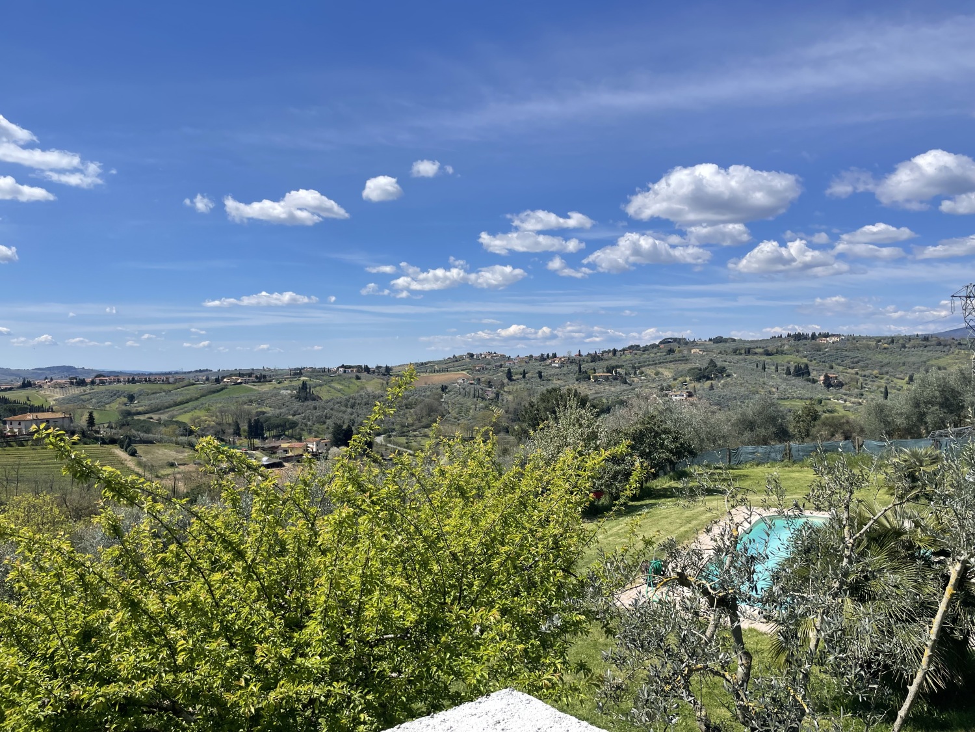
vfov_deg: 53.1
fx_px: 732
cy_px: 366
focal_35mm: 26
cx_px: 488
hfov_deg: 67.3
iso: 32
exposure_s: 1/4651
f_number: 1.6
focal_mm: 4.2
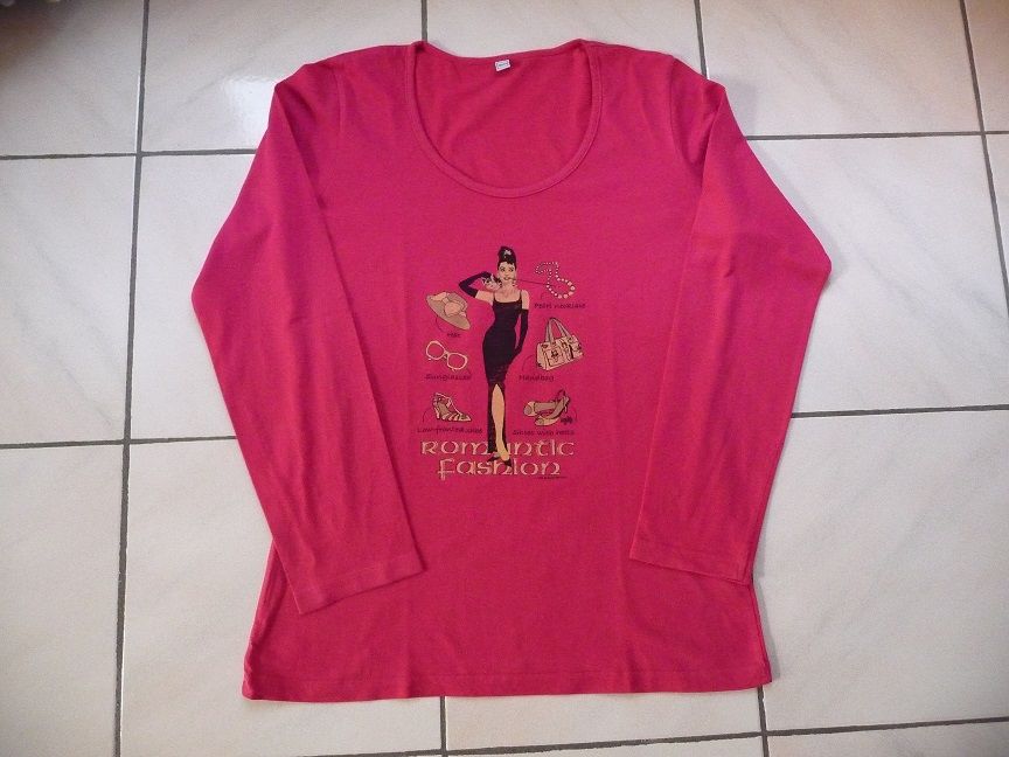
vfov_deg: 49.7
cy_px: 378
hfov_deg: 63.4
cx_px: 504
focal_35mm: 28
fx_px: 816
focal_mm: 4.7
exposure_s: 1/20
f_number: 3.3
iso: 800
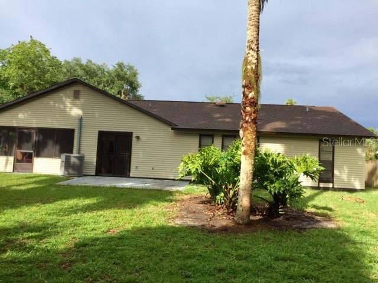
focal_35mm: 29
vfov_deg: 48.2
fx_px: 317
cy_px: 142
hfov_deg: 61.7
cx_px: 189
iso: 32
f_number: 2.2
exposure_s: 1/964
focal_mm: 4.15
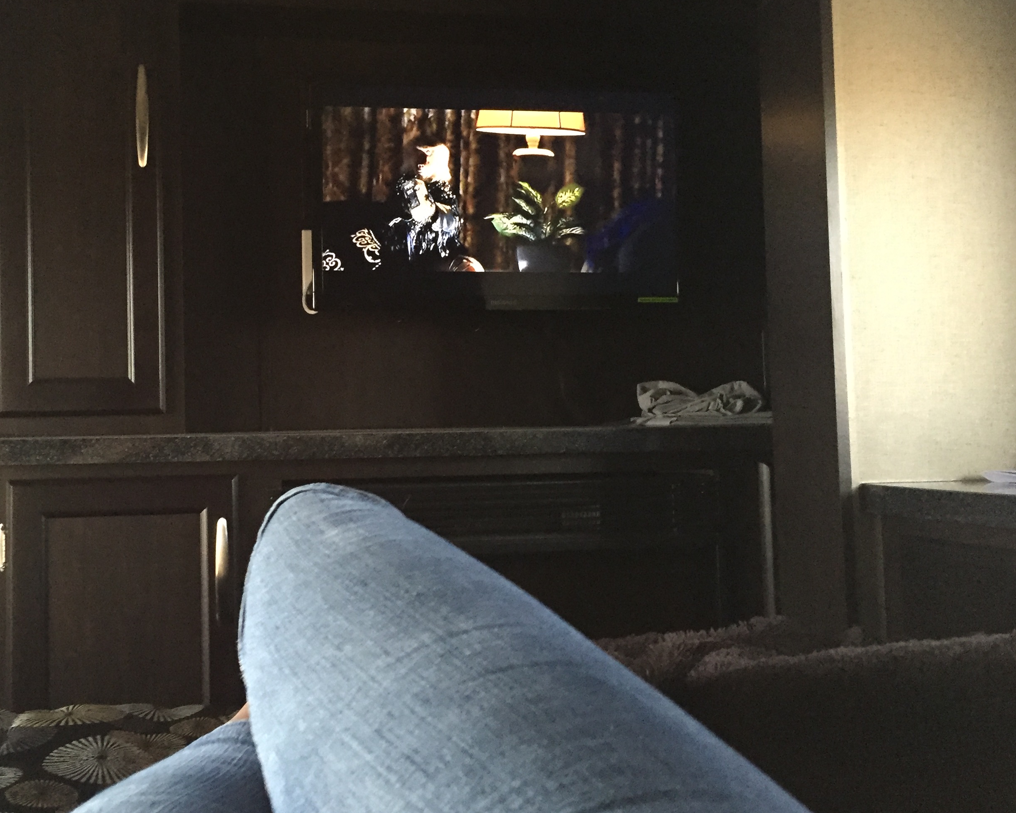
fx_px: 1143
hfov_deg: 47.2
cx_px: 339
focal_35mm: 38
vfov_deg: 39.1
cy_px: 369
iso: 250
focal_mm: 4.15
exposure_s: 1/20
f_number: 2.2
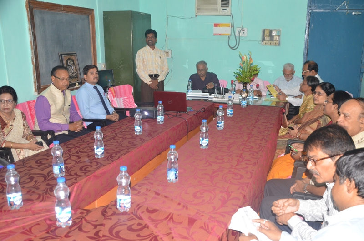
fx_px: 363
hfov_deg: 53.2
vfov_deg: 36.7
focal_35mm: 36
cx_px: 182
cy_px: 120
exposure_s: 1/125
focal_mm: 24
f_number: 5
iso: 640
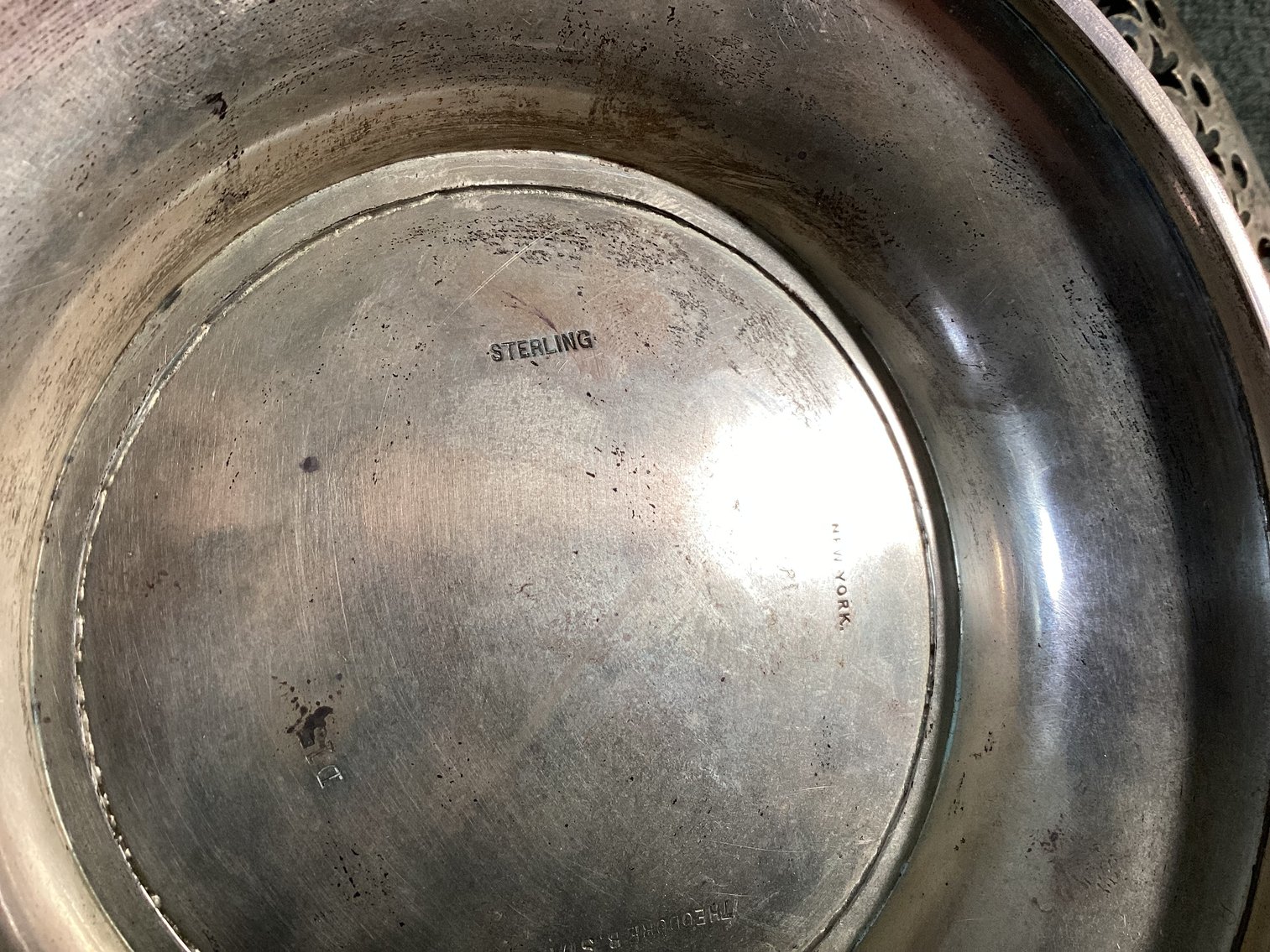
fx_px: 1137
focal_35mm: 31
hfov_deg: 58.3
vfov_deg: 45.4
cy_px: 476
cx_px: 635
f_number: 2.4
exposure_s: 1/60
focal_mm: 3.3
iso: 50
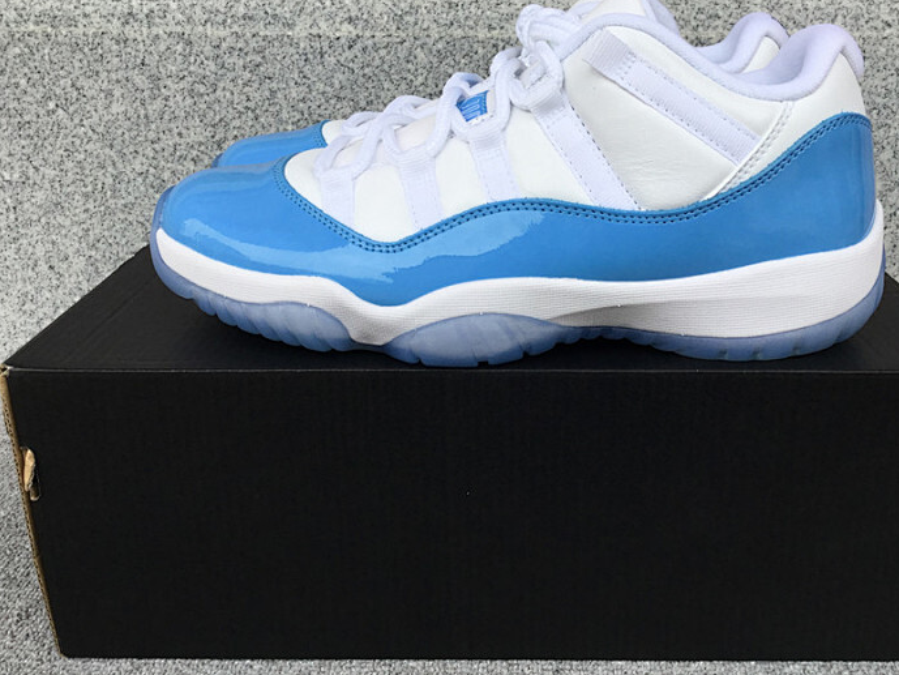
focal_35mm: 36
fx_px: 935
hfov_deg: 51.2
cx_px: 498
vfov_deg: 39.6
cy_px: 291
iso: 25
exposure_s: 1/233
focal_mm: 3.3
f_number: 2.4
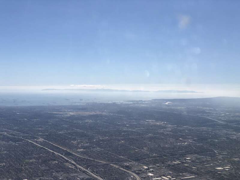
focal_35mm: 52
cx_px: 120
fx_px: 361
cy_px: 90
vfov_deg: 28.0
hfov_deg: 36.8
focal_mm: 6
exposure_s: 1/1919
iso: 16
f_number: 2.4
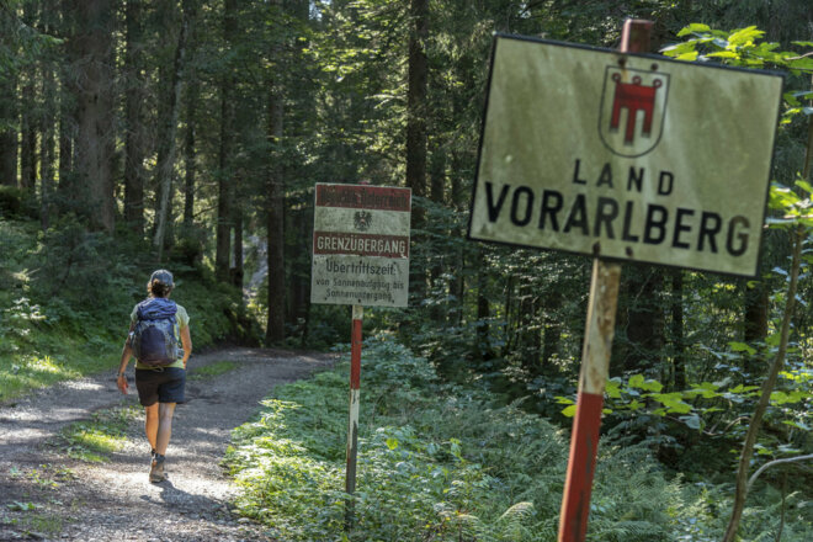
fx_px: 1468
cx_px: 406
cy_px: 271
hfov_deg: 31.0
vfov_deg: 20.9
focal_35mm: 65
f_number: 4
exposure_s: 1/100
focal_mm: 65
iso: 400
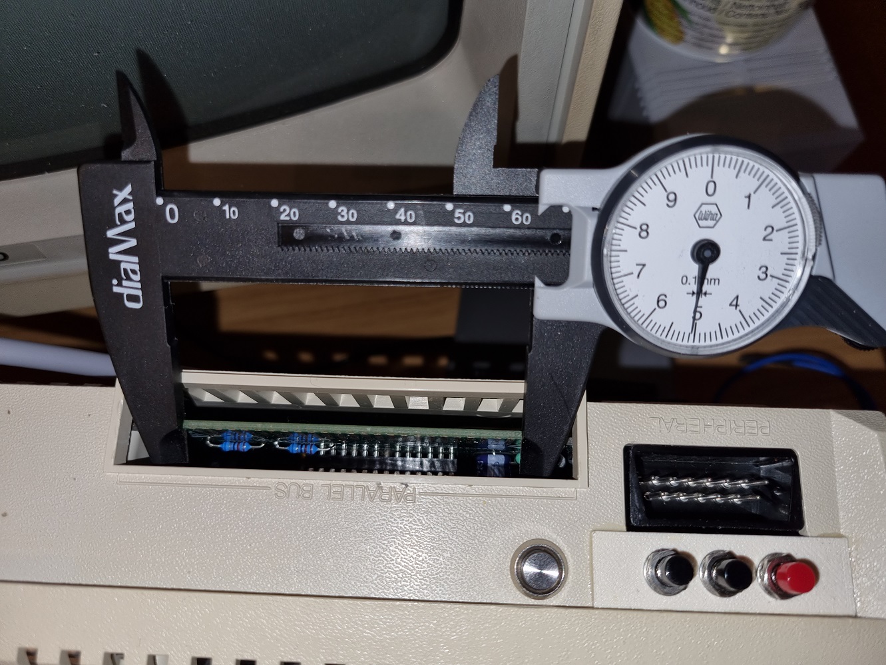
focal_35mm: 26
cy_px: 332
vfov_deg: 53.1
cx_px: 443
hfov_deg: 67.3
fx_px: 665
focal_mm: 5.4
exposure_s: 1/100
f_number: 1.8
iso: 80
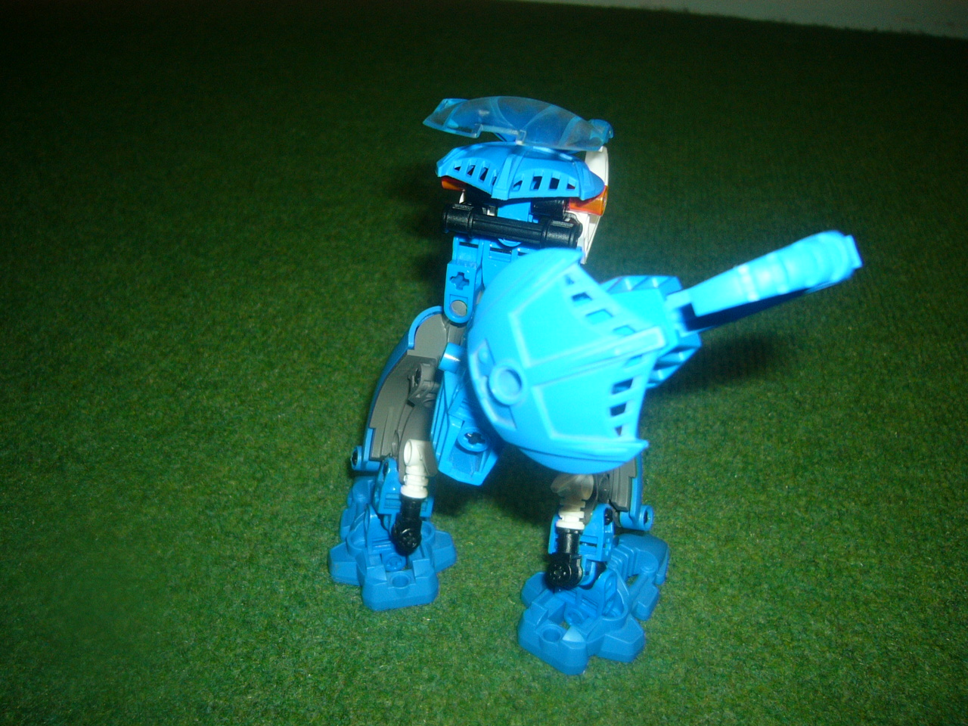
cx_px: 484
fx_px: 979
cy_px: 363
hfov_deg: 52.6
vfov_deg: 40.7
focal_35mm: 35
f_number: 2.8
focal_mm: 5.8
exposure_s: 1/60
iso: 100
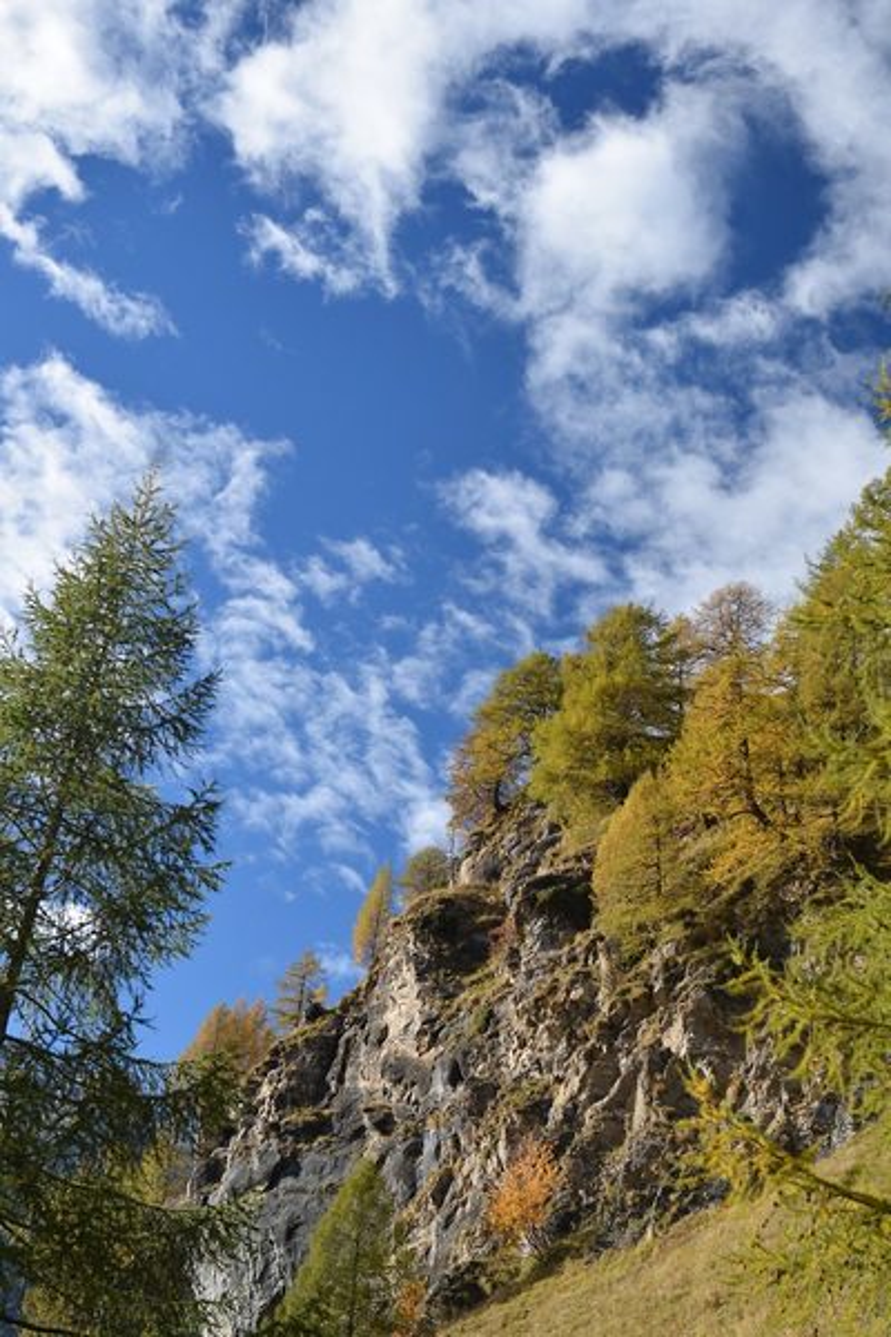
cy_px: 668
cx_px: 446
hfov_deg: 31.9
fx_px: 1559
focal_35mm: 42
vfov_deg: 46.4
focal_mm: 28
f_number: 5
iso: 100
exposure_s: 1/160
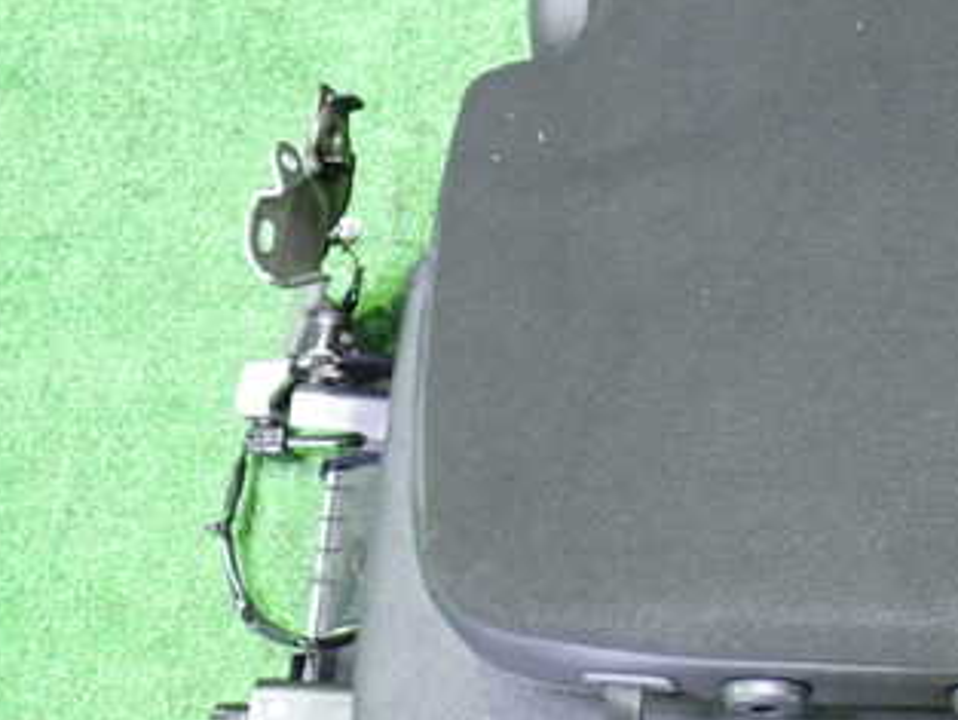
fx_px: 1910
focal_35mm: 69
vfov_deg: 21.3
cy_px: 386
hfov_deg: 27.1
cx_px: 869
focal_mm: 6.37
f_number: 2.5
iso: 800
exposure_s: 1/13
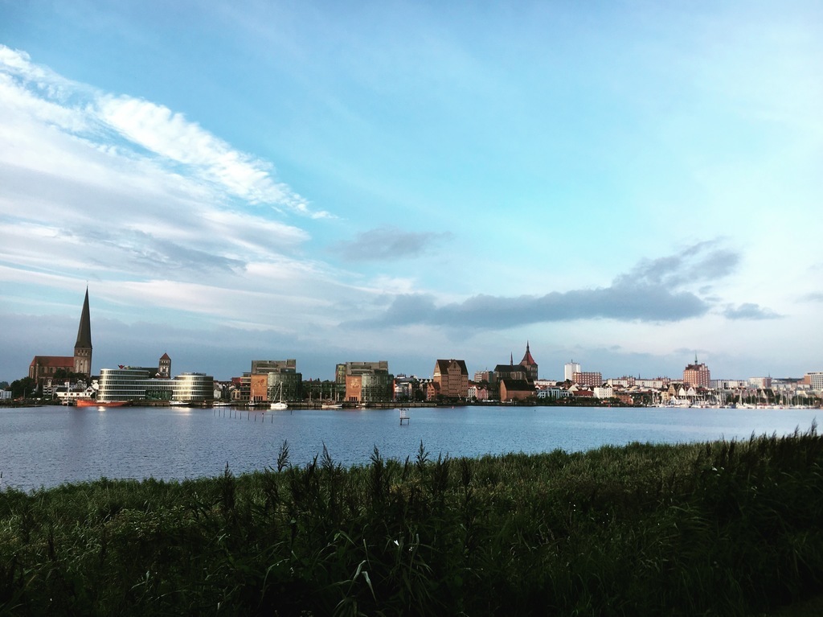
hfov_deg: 61.7
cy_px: 308
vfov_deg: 48.2
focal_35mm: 29
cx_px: 412
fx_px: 689
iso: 25
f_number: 2.2
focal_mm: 4.15
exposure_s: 1/490
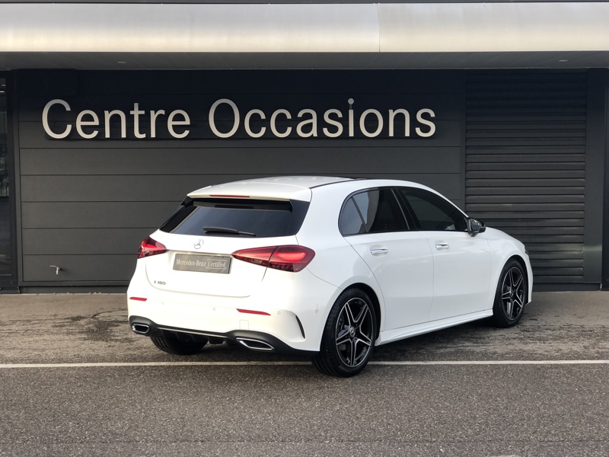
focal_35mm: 57
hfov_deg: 33.8
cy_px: 228
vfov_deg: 25.7
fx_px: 1003
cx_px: 304
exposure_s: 1/60
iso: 25
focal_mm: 6.6
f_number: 2.8
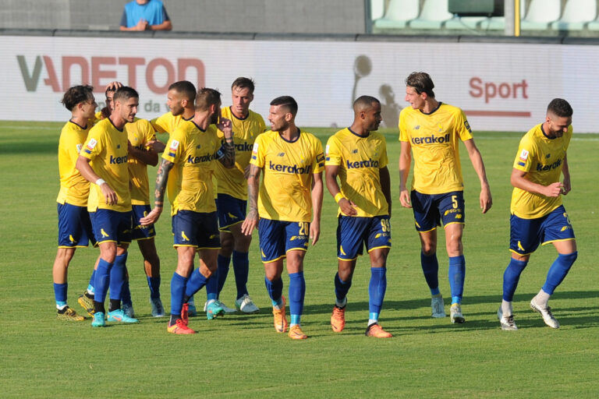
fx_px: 4991
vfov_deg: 4.6
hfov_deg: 6.9
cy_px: 200
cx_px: 300
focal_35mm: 300
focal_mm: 300
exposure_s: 1/1600
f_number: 4.5
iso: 200
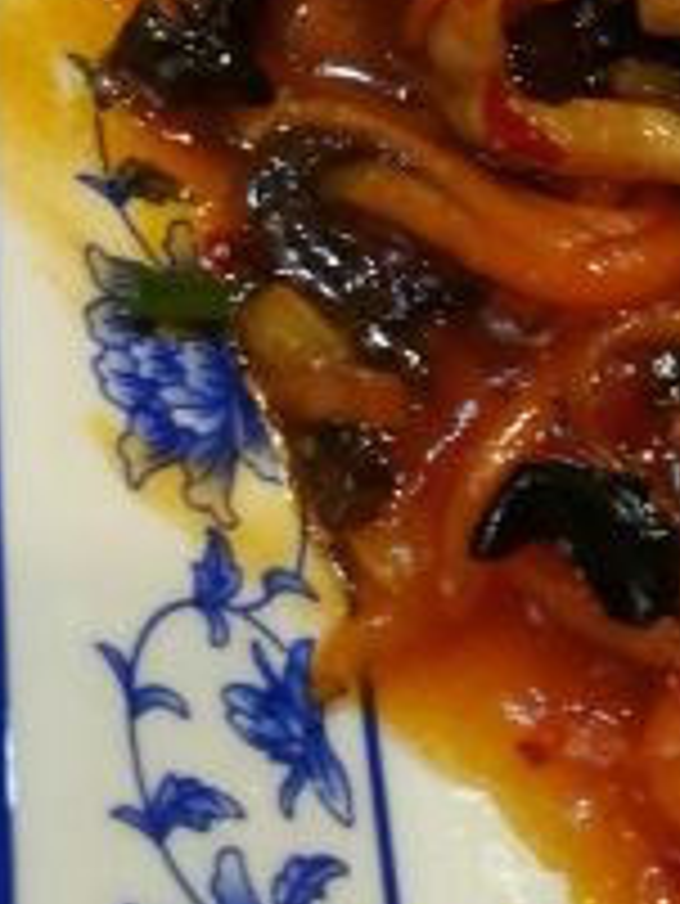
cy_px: -112
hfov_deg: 15.3
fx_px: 2459
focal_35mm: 94
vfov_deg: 19.9
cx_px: 781
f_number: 2.2
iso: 250
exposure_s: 1/30
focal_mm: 4.5
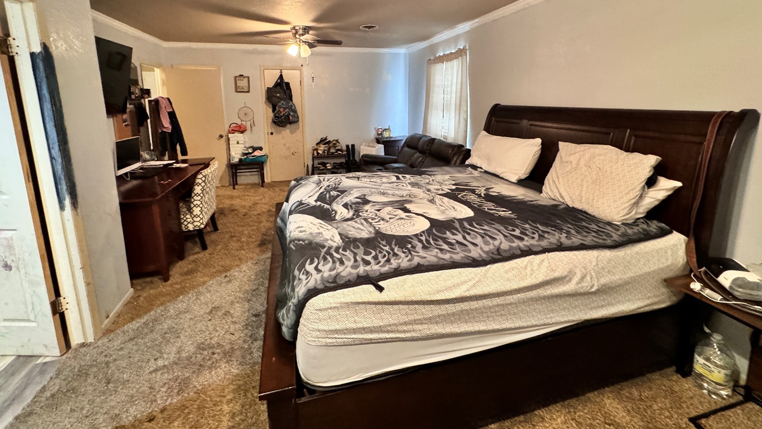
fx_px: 323
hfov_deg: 99.4
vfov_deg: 65.7
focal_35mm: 16
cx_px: 380
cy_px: 151
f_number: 2.2
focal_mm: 2.22
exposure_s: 1/60
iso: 1000
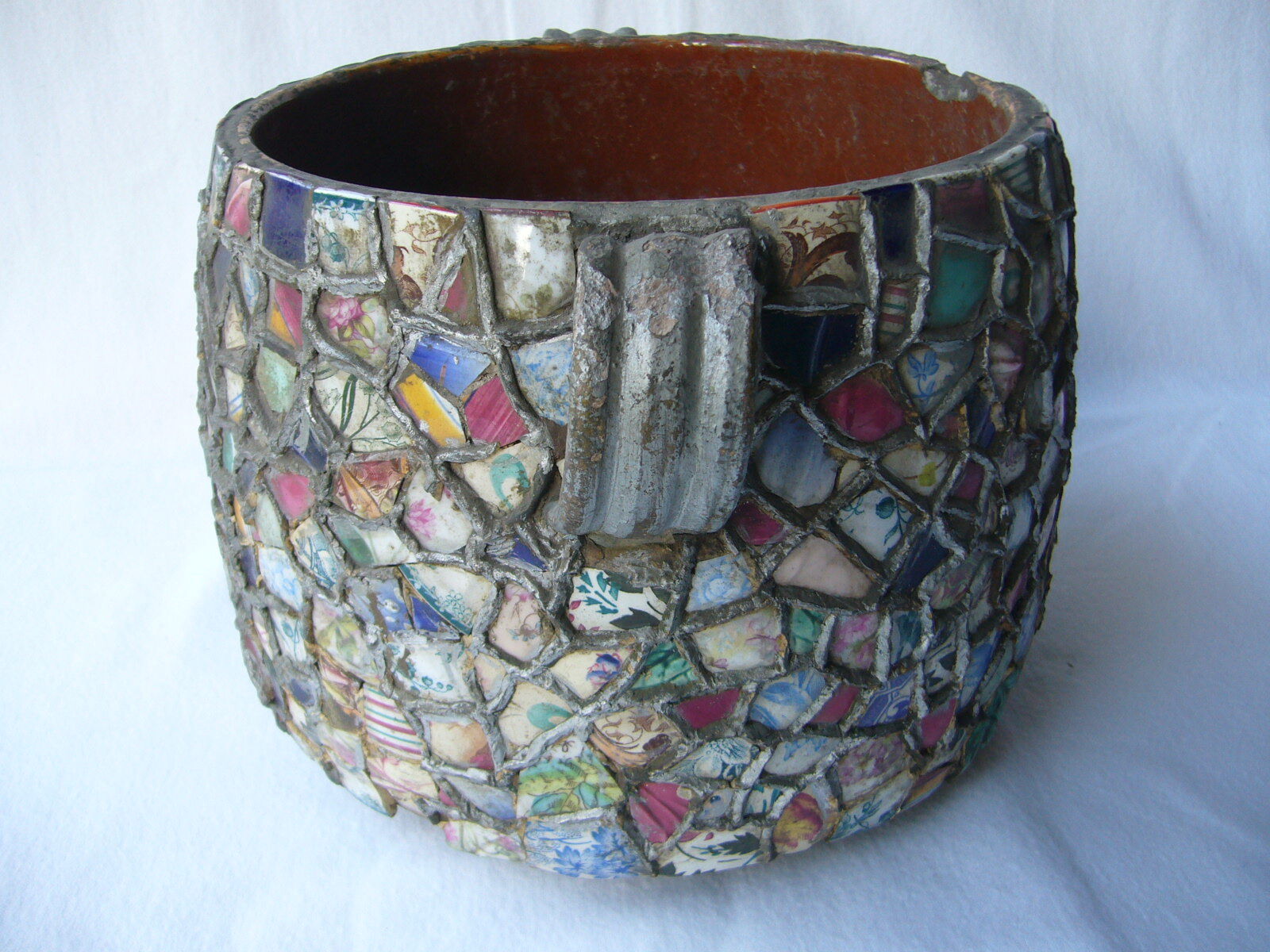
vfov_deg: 40.7
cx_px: 635
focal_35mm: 35
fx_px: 1284
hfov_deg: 52.6
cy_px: 476
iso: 80
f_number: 2.8
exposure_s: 1/30
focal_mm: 5.8
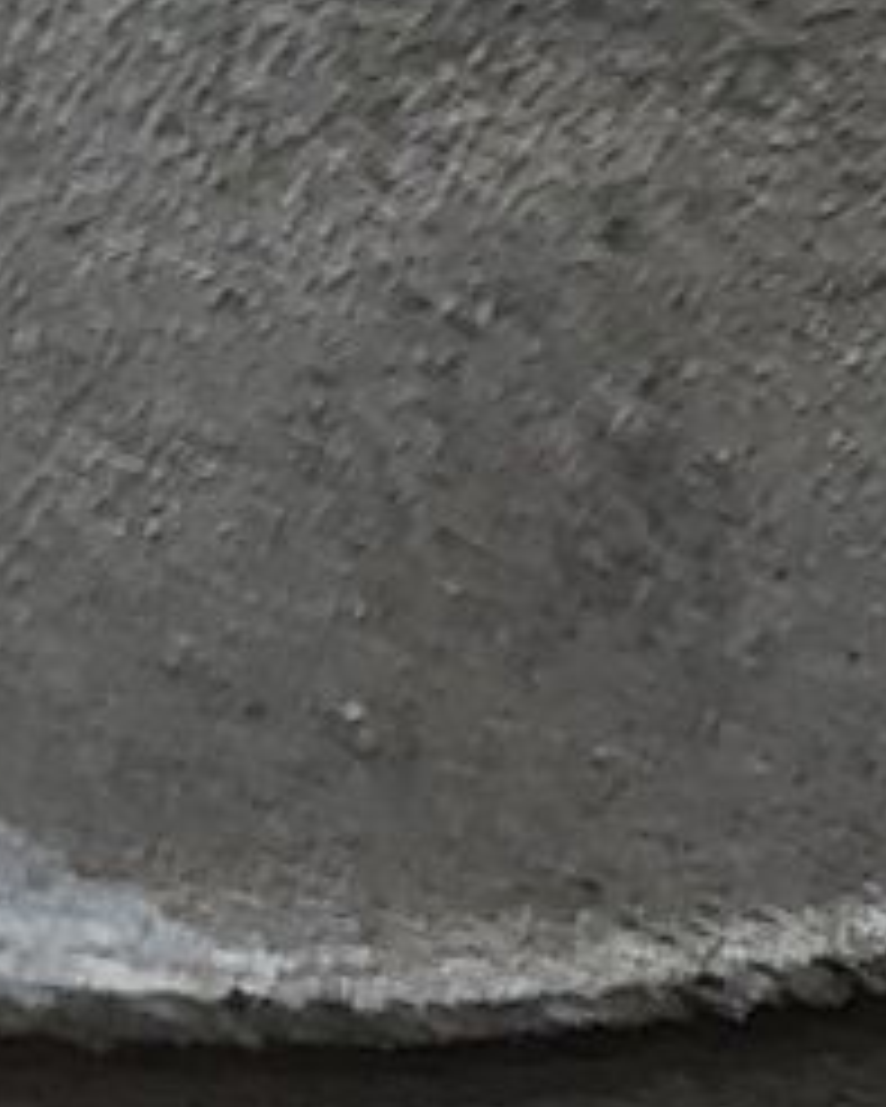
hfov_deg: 9.9
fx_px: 4324
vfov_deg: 14.0
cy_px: 1444
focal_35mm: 132
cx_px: 2327
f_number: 1.8
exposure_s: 1/50
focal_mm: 5.23
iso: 200
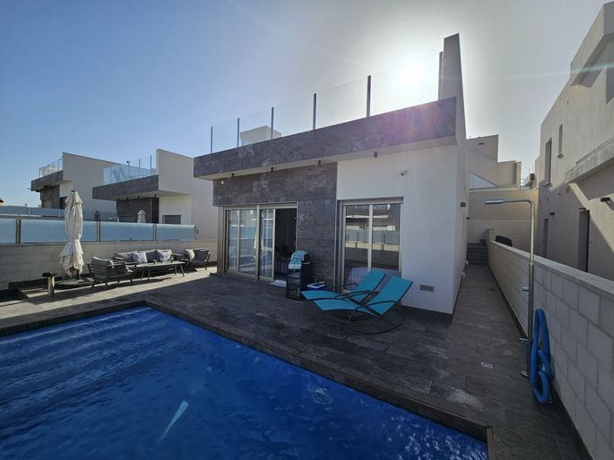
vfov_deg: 89.9
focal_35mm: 13
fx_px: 230
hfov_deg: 106.2
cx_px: 307
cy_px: 230
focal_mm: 2.2
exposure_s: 1/3493
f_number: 2.2
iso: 50
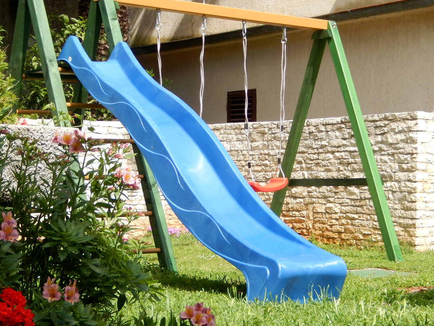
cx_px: 142
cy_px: 192
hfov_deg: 24.6
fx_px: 991
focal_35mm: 79
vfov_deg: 18.7
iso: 125
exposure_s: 1/500
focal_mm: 10.4
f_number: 4.6
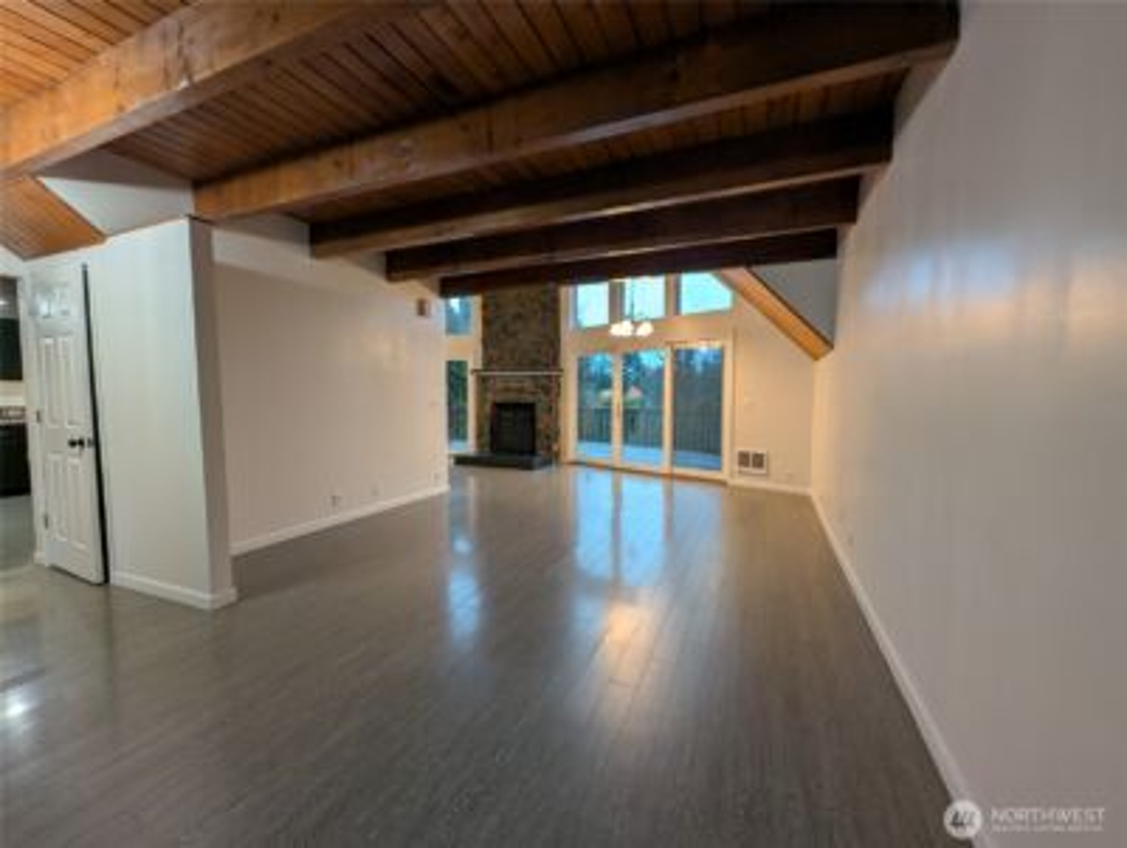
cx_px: 564
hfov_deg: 106.1
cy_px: 424
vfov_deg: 90.0
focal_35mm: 13
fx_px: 424
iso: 118
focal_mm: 1.95
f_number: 2.2
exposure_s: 1/30
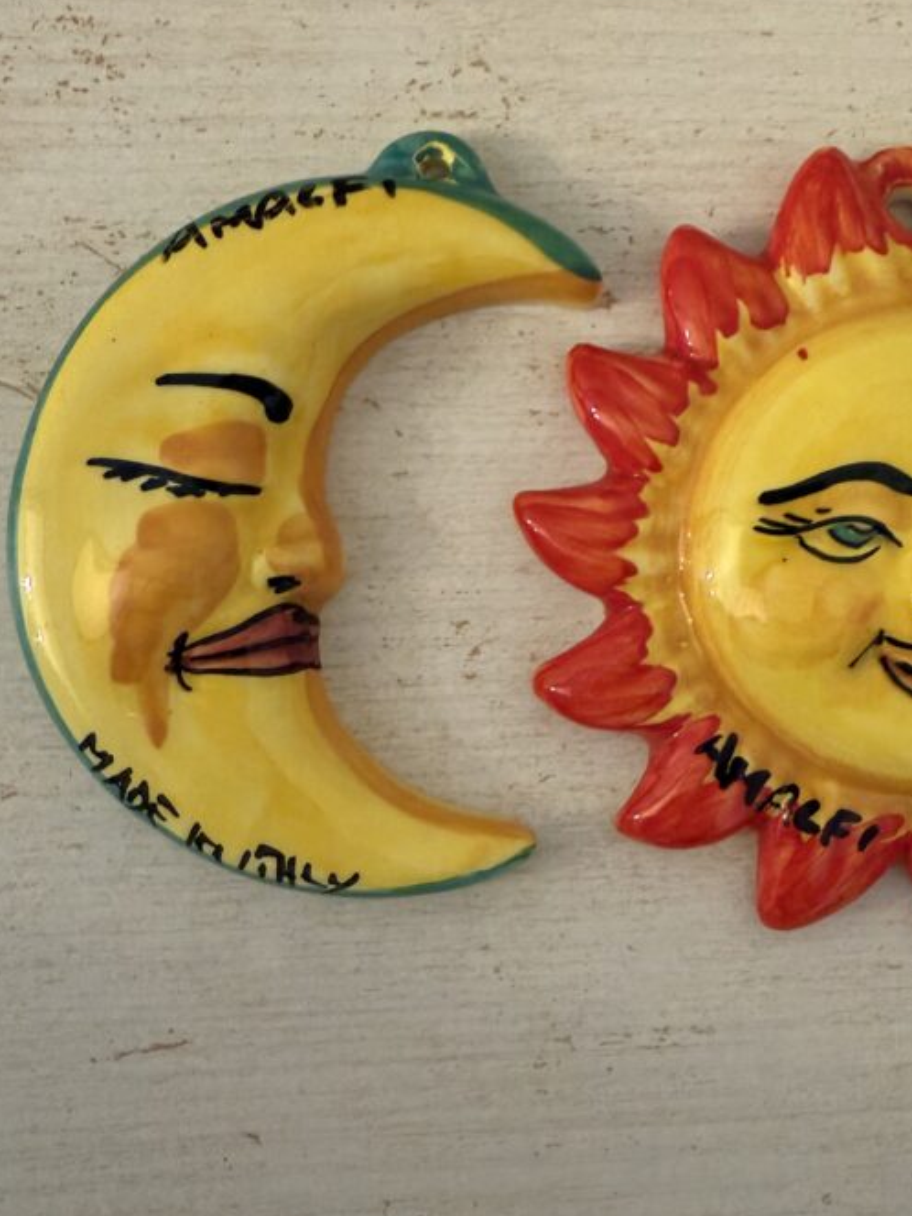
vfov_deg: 50.1
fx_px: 1300
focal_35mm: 37
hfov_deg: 38.1
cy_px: 621
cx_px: 632
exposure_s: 1/50
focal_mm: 2.22
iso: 640
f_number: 2.2
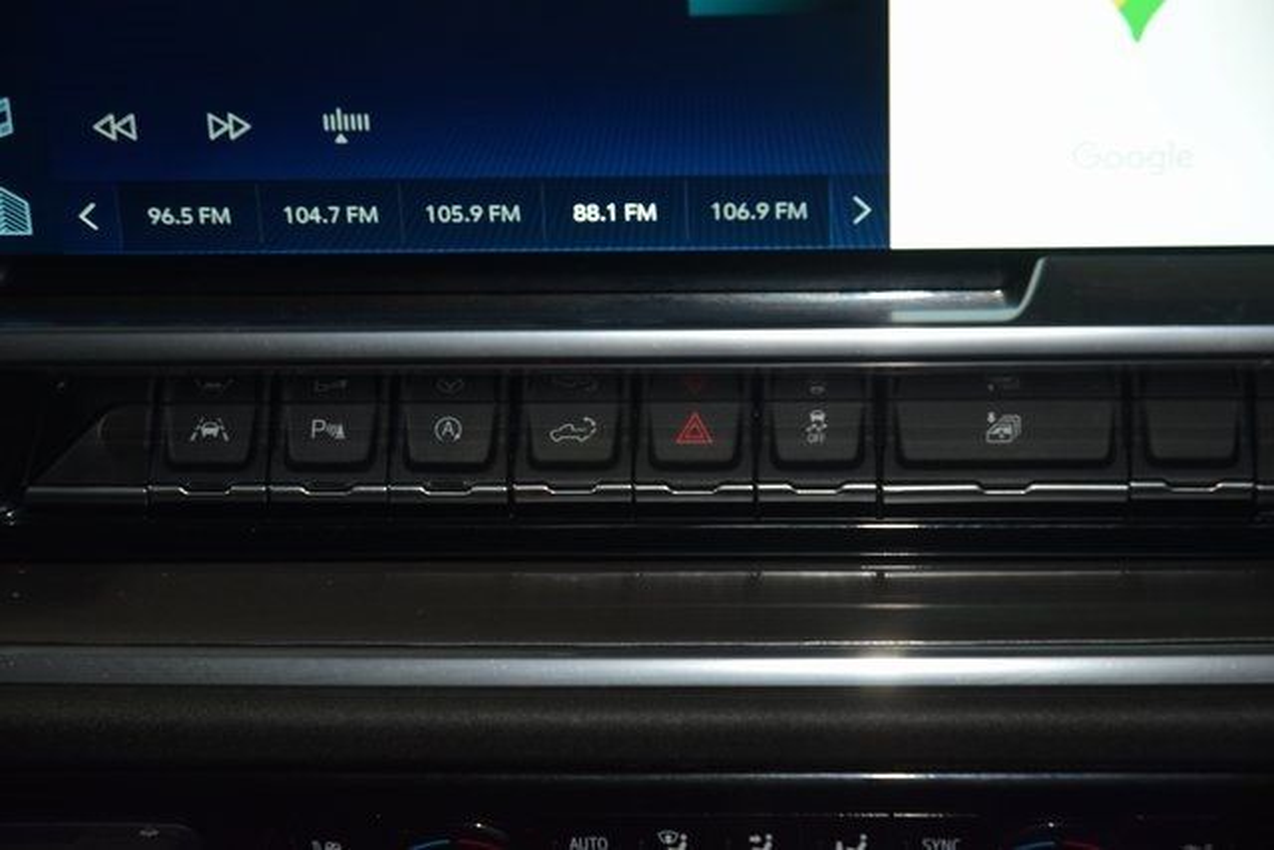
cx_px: 637
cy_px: 425
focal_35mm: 105
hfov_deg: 19.5
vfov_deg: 13.0
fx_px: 3716
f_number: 4.5
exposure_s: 1/125
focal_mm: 70
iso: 800
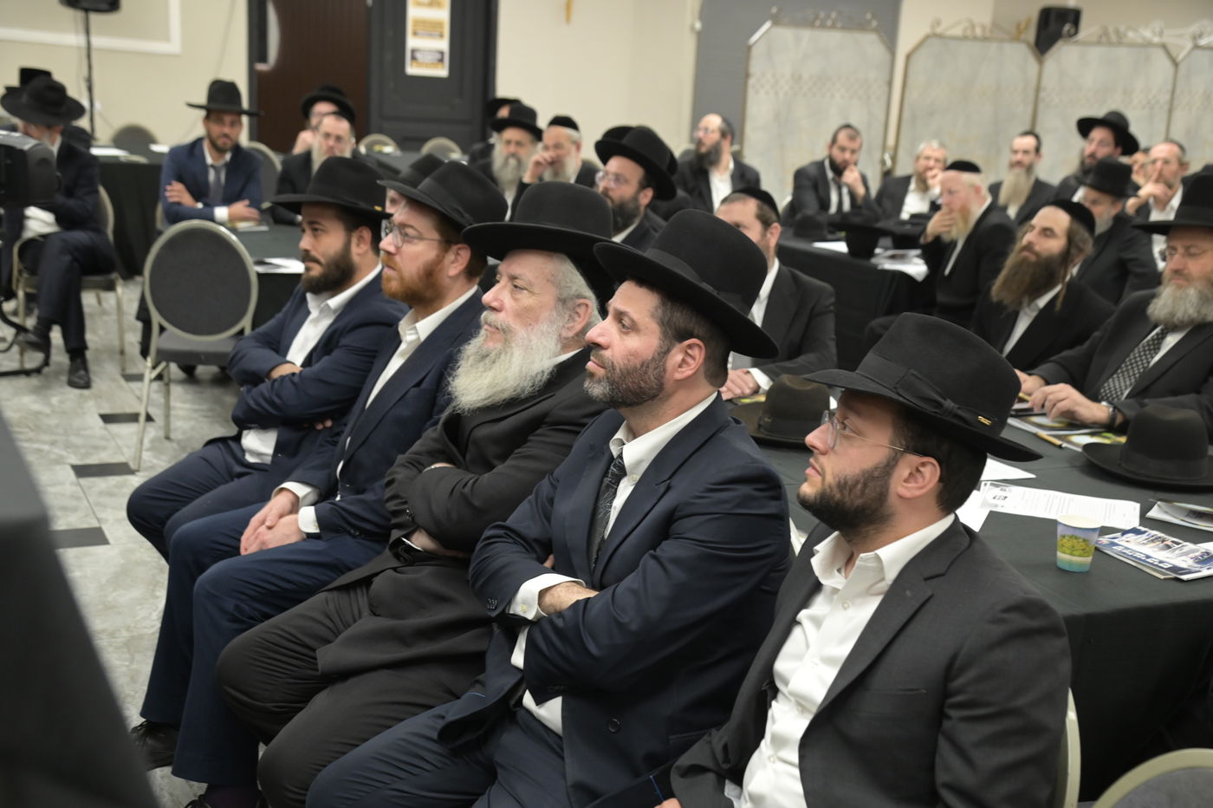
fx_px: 1549
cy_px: 404
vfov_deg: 29.2
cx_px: 606
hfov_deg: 42.8
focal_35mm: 46
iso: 2500
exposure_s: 1/200
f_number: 5
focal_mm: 46
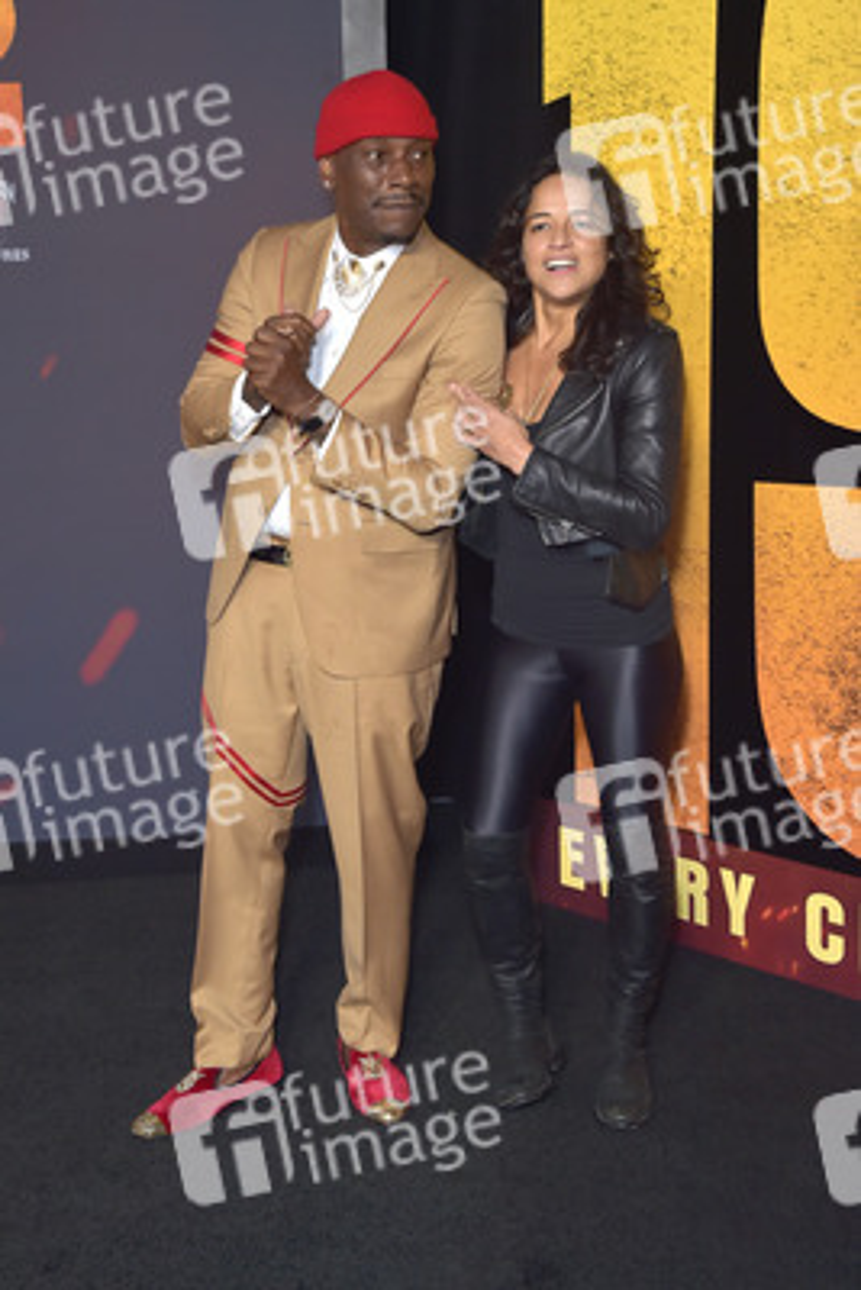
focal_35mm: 46
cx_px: 430
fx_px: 1649
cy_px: 645
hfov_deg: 29.3
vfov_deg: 42.7
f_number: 6.3
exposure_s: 1/250
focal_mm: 46
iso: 800
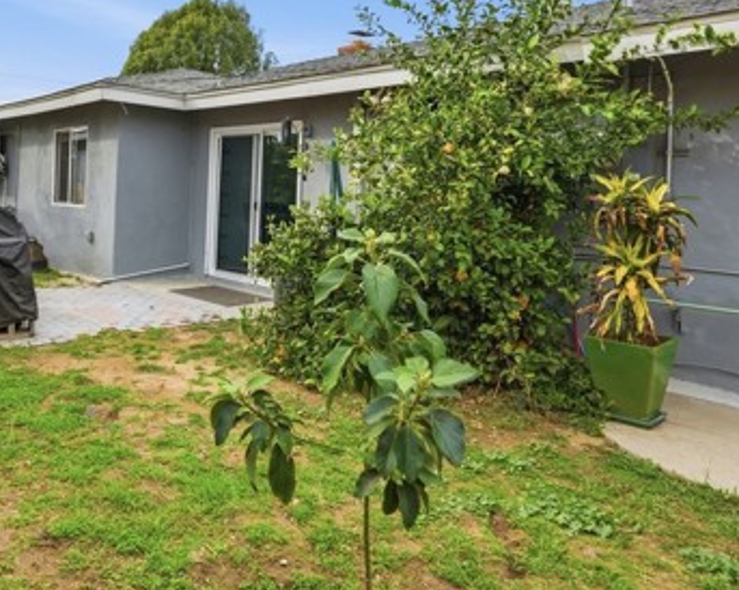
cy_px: 196
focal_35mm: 28
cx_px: 233
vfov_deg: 50.6
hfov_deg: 60.4
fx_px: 612
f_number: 9
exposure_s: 1/3200
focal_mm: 16
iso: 250
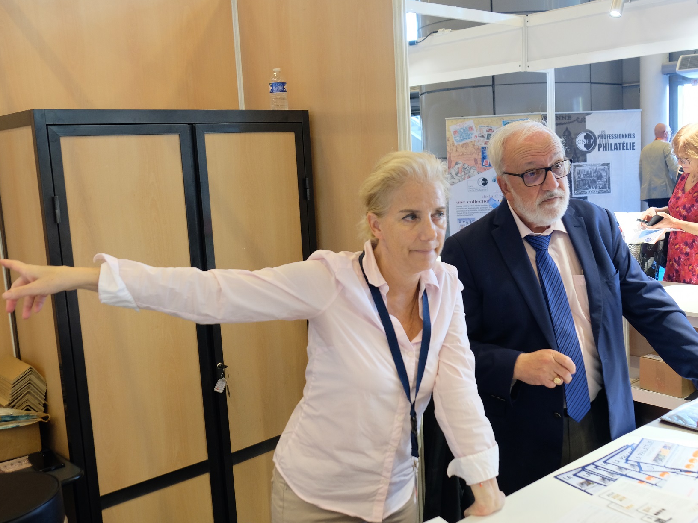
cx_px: 405
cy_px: 259
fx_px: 706
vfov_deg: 40.7
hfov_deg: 52.4
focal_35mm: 35
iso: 1250
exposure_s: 1/30
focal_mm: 20.1
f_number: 4
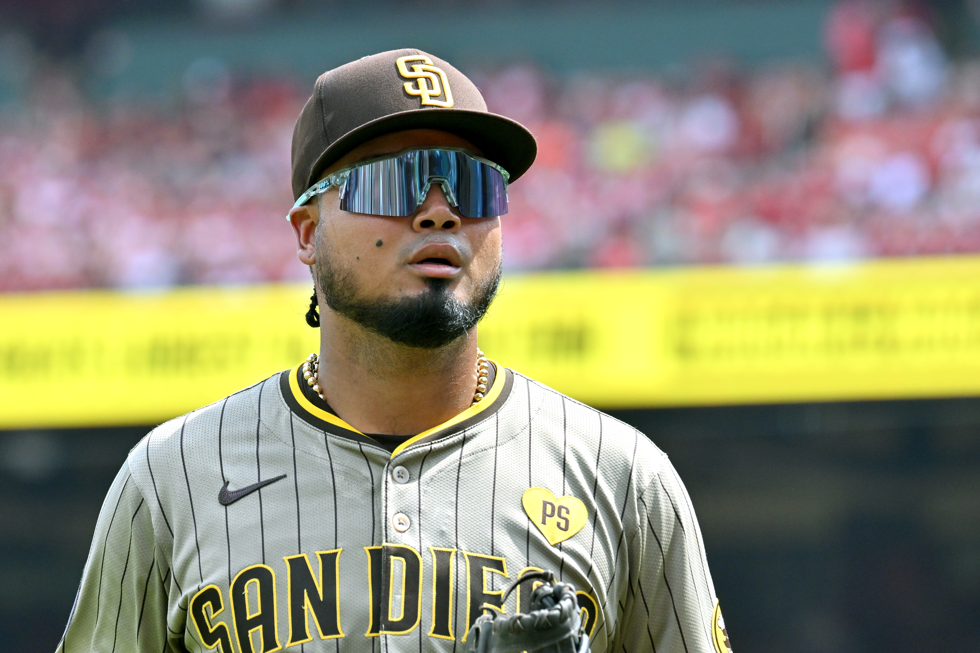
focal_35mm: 405
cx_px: 490
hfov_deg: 5.1
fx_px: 11022
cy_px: 326
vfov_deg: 3.4
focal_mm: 270
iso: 640
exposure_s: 1/1600
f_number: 6.3
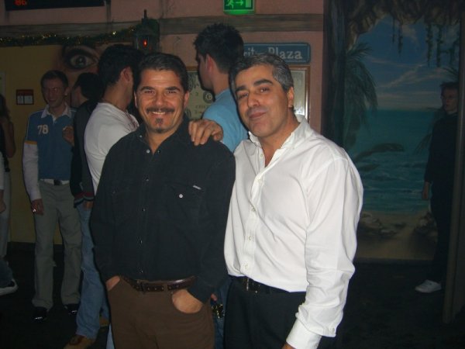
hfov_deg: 49.0
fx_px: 510
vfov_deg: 37.7
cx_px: 232
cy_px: 174
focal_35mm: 38
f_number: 2.8
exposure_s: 1/60
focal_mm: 7.9
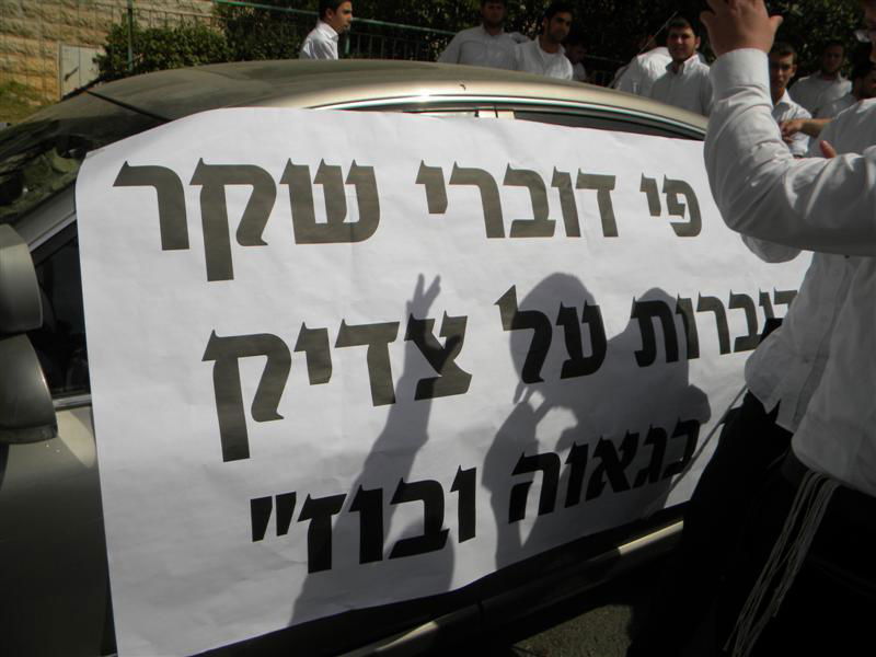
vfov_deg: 49.7
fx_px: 709
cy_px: 328
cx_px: 438
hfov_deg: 63.4
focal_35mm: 28
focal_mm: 5
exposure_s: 1/1000
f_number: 7
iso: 80
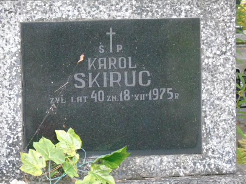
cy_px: 92
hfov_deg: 12.2
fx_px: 1151
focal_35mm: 162
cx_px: 123
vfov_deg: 9.2
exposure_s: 1/125
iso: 800
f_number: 4.9
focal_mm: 29
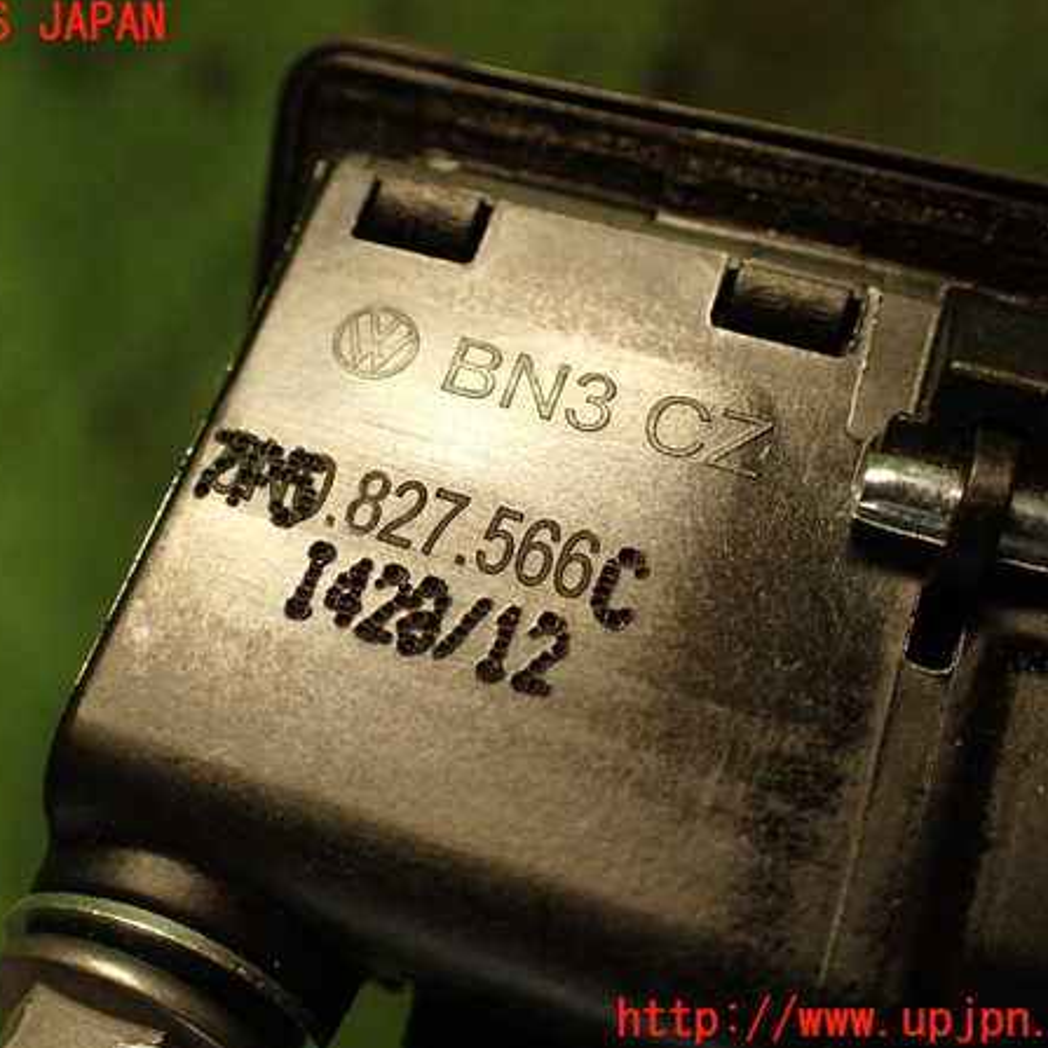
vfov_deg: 43.9
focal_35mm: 38
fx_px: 1302
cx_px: 443
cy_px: 523
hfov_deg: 43.7
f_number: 2.4
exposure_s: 1/30
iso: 250
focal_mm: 5.79
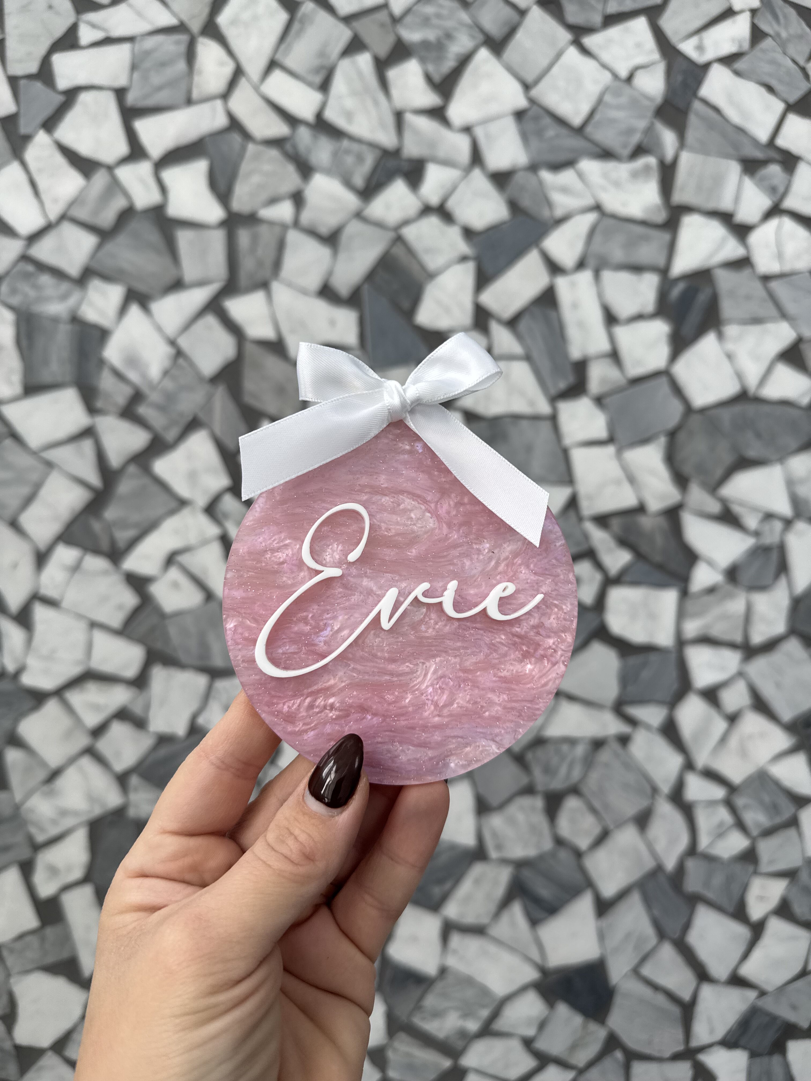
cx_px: 406
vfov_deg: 71.6
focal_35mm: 24
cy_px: 540
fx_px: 750
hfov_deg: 56.8
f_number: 1.78
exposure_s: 1/409
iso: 80
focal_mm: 6.76
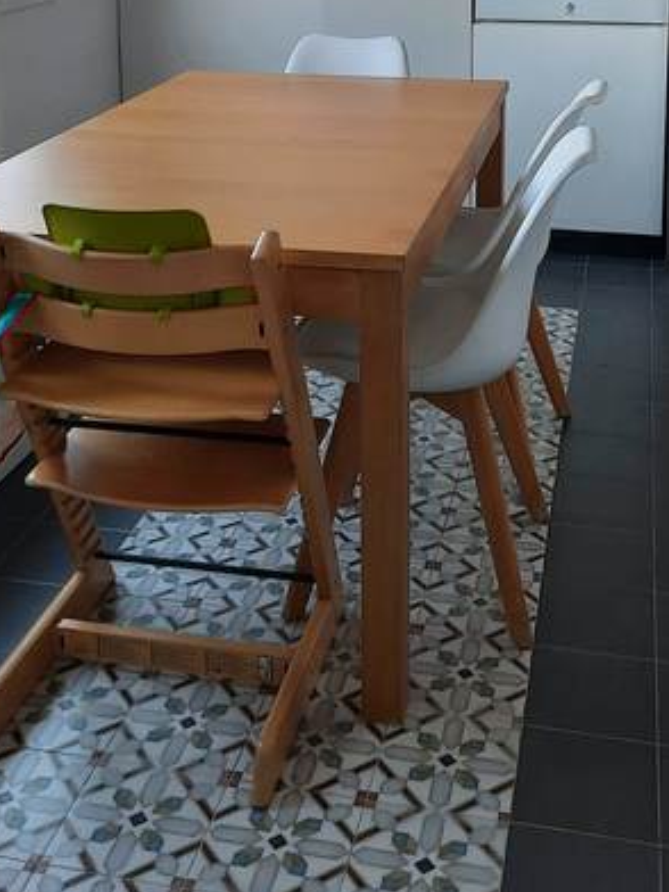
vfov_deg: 36.0
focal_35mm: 49
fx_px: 1263
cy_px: 55
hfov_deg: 29.7
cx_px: 334
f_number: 2
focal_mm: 4.6
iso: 160
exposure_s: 1/50
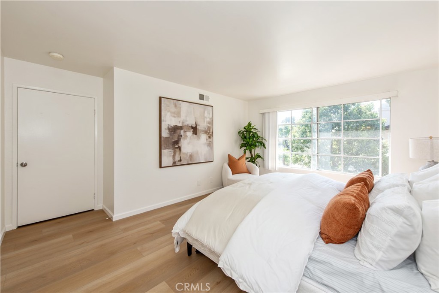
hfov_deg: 104.2
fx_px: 171
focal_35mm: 14
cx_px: 220
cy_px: 146
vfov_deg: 81.2
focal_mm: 14
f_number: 5.6
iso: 180
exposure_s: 1/125
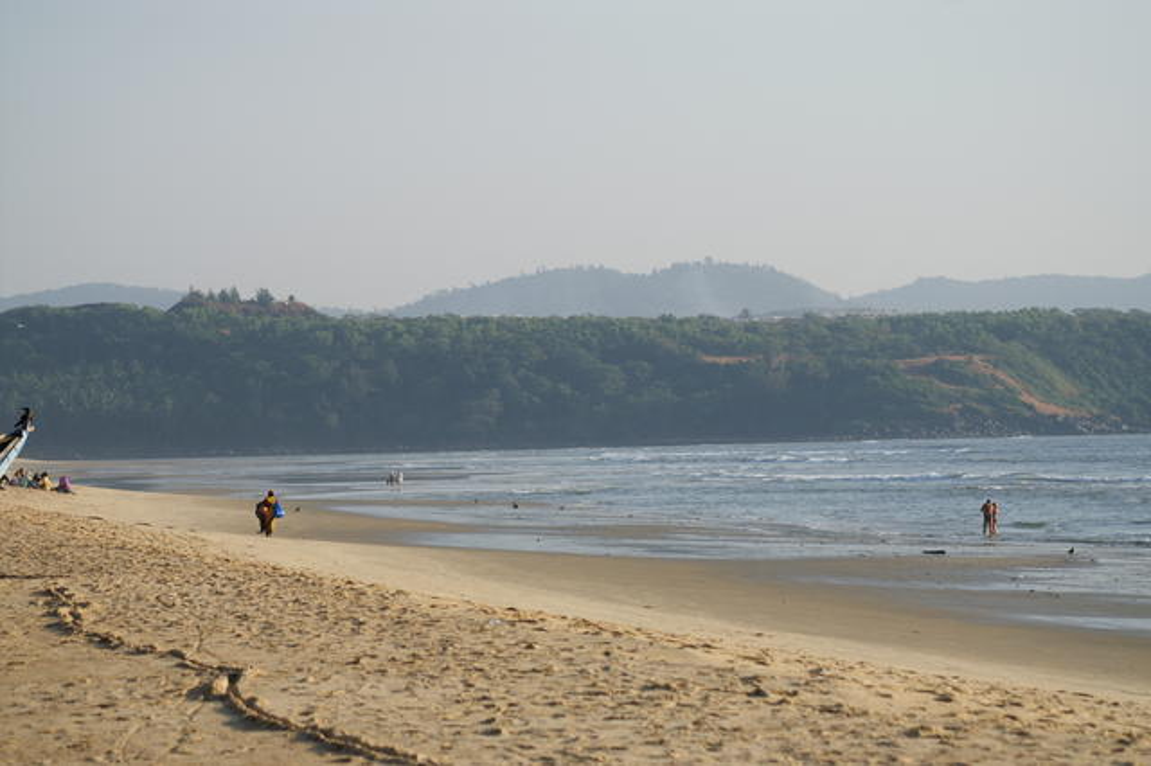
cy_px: 383
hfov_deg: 13.7
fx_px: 4793
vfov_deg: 9.1
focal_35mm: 150
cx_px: 576
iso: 200
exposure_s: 1/1000
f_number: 6.3
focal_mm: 100
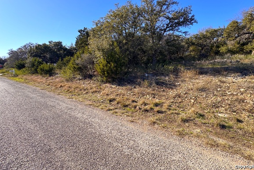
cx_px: 130
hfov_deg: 96.7
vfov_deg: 73.1
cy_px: 69
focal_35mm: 16
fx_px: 113
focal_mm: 2.22
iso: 50
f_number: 2.2
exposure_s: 1/687
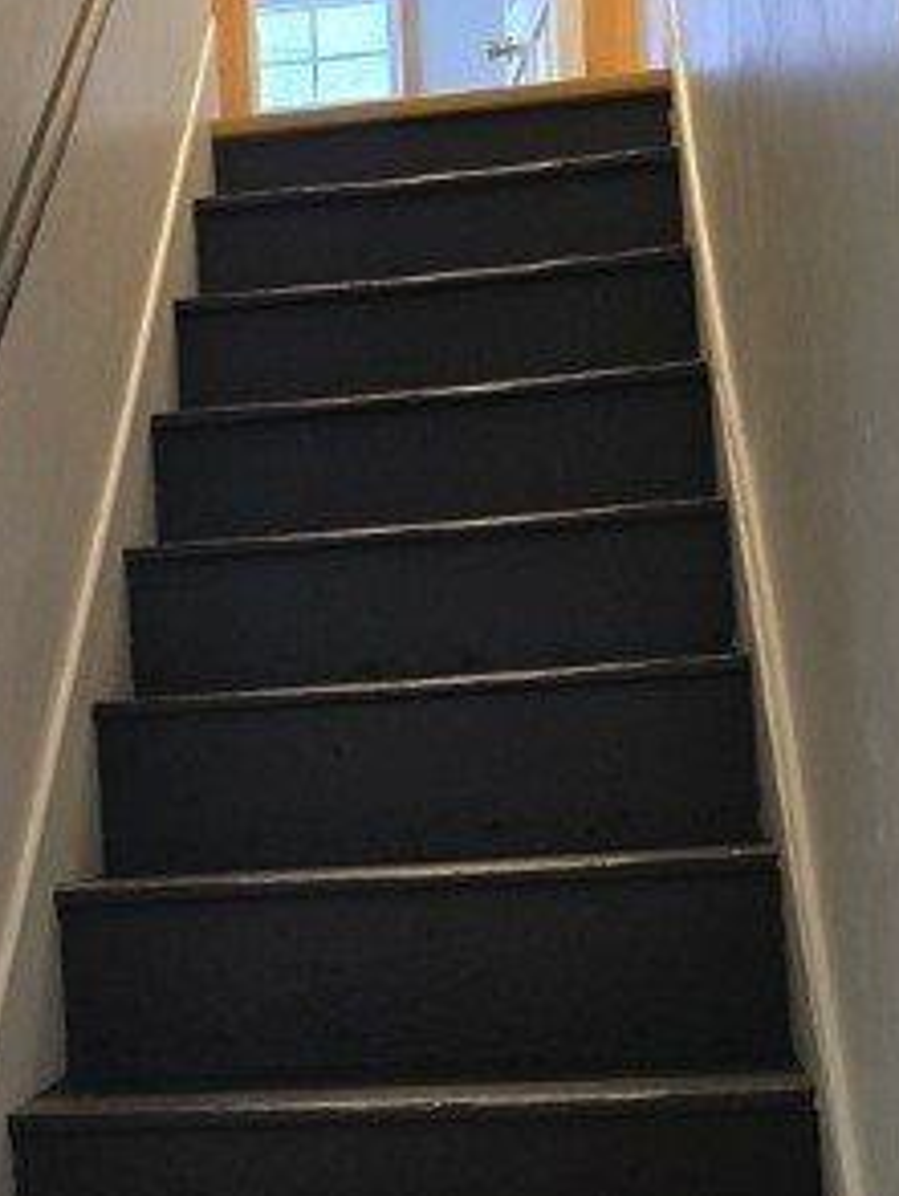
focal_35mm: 60
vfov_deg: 31.9
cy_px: 801
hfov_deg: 24.2
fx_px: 2075
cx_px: 232
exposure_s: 1/120
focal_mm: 6.3
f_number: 1.7
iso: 800
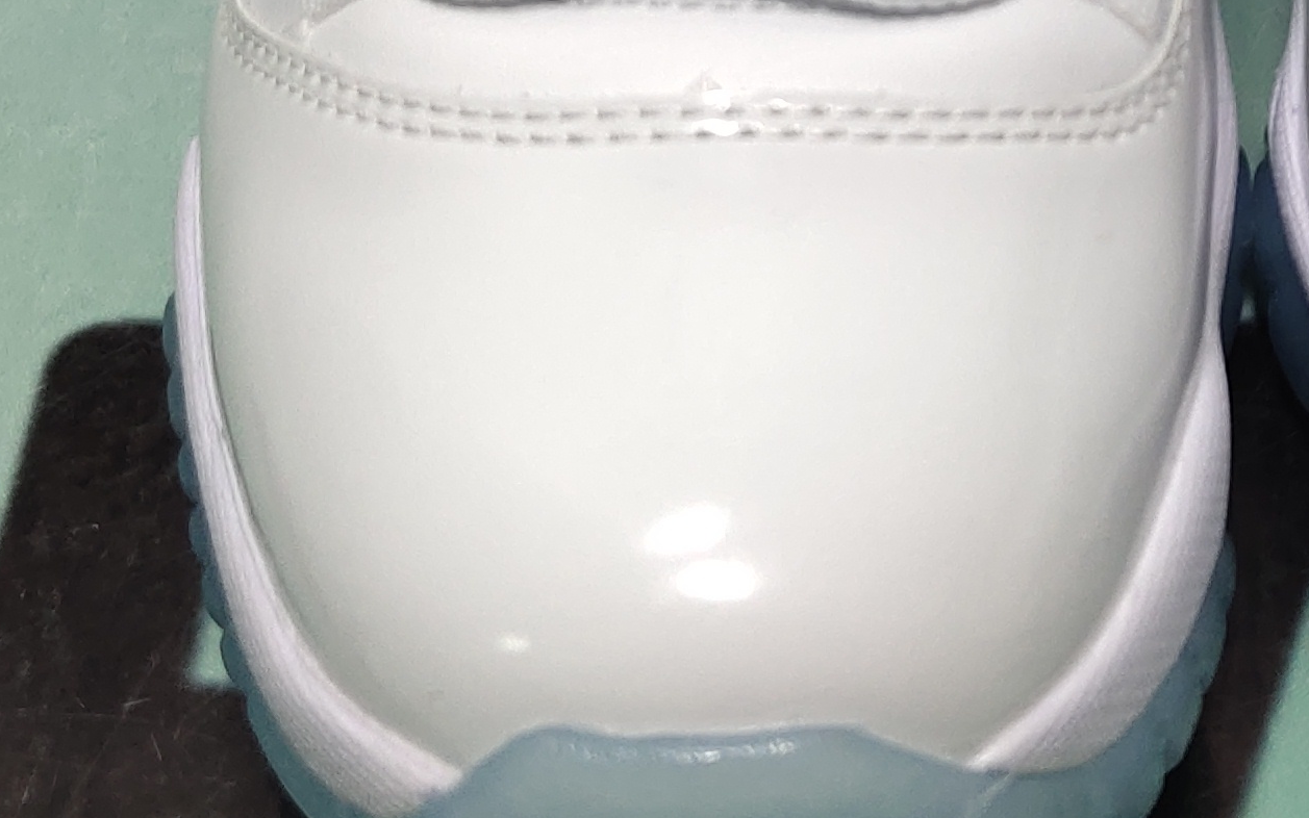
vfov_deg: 12.6
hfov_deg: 20.1
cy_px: -129
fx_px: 3639
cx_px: 1072
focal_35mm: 102
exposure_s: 1/100
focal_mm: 4.35
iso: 68
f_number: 1.79
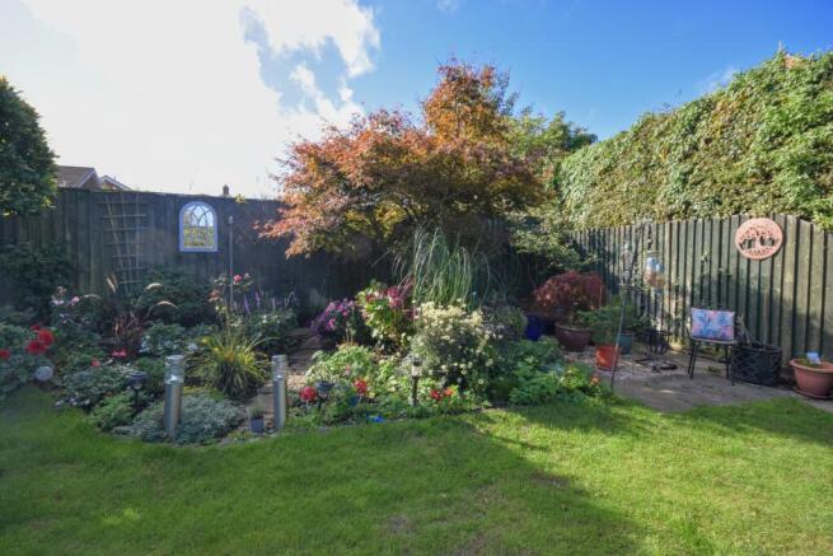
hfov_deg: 92.4
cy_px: 278
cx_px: 416
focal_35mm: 17
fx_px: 399
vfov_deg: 69.7
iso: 360
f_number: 8
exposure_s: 1/250
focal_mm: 11.5
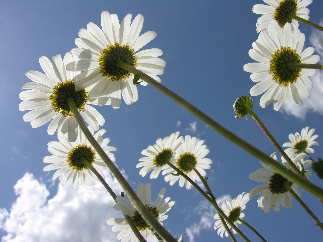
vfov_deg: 40.7
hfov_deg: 52.6
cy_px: 121
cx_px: 162
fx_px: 327
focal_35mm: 35
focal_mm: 8.9
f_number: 8
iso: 50
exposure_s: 1/296
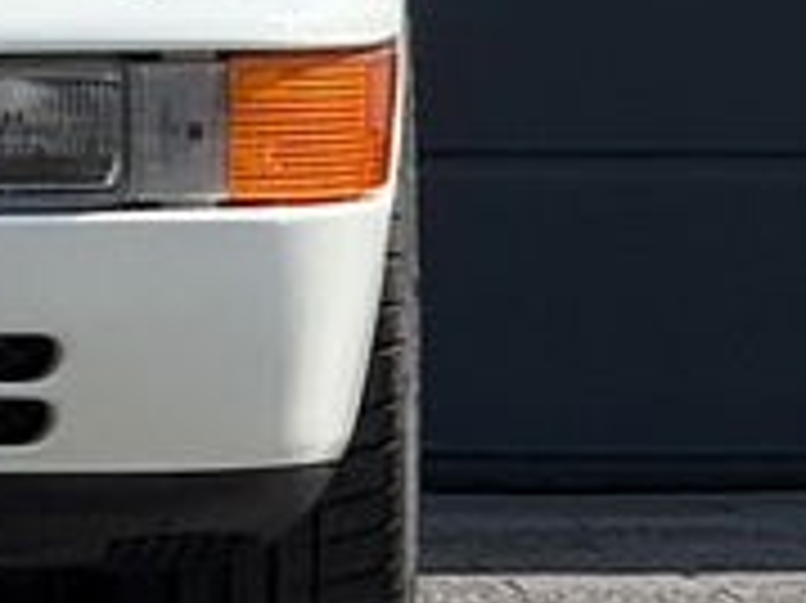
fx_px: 15962
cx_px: -860
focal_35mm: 686
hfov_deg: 2.9
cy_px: -99
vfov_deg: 2.2
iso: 50
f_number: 2.8
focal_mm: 15.66
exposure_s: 1/1650
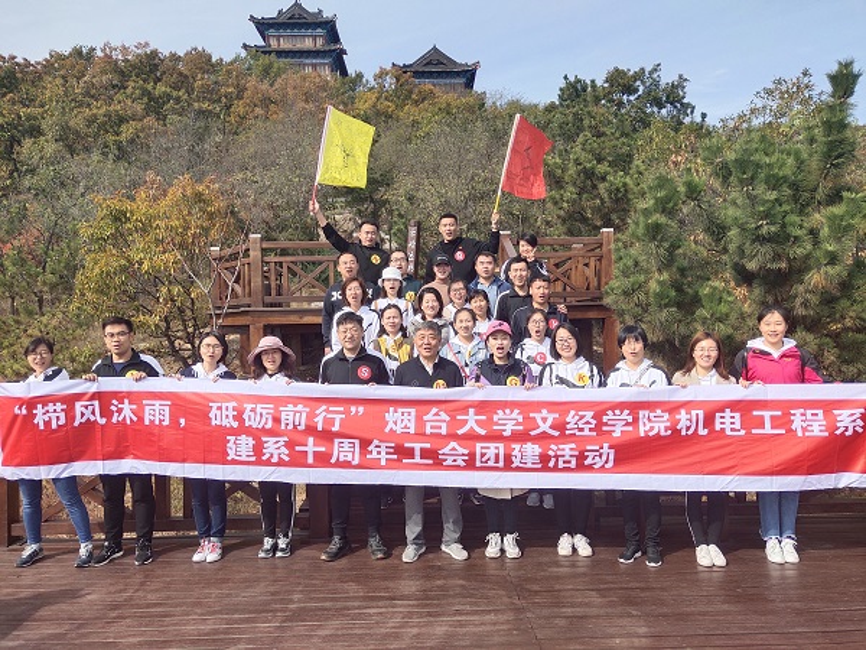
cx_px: 433
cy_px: 325
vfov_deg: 48.2
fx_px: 726
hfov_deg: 61.7
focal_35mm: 29
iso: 50
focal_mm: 4.27
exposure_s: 1/1338
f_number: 1.8
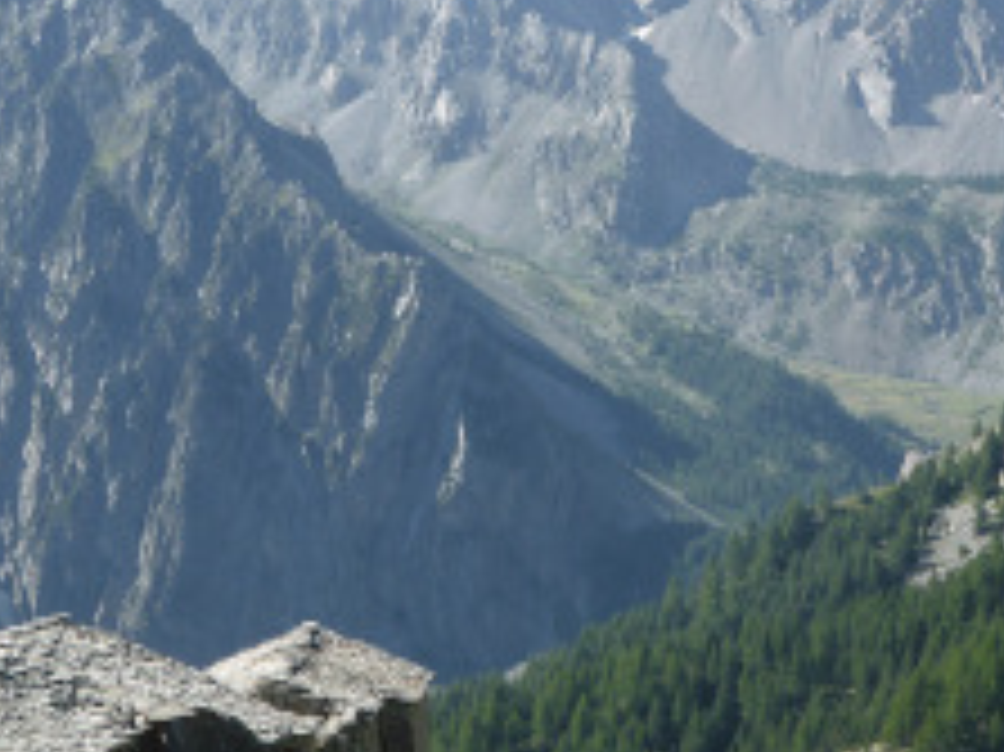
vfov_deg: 10.8
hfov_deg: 14.4
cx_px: 662
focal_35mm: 137
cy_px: 412
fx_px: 3971
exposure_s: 1/400
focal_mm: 10.3
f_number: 4.7
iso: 100
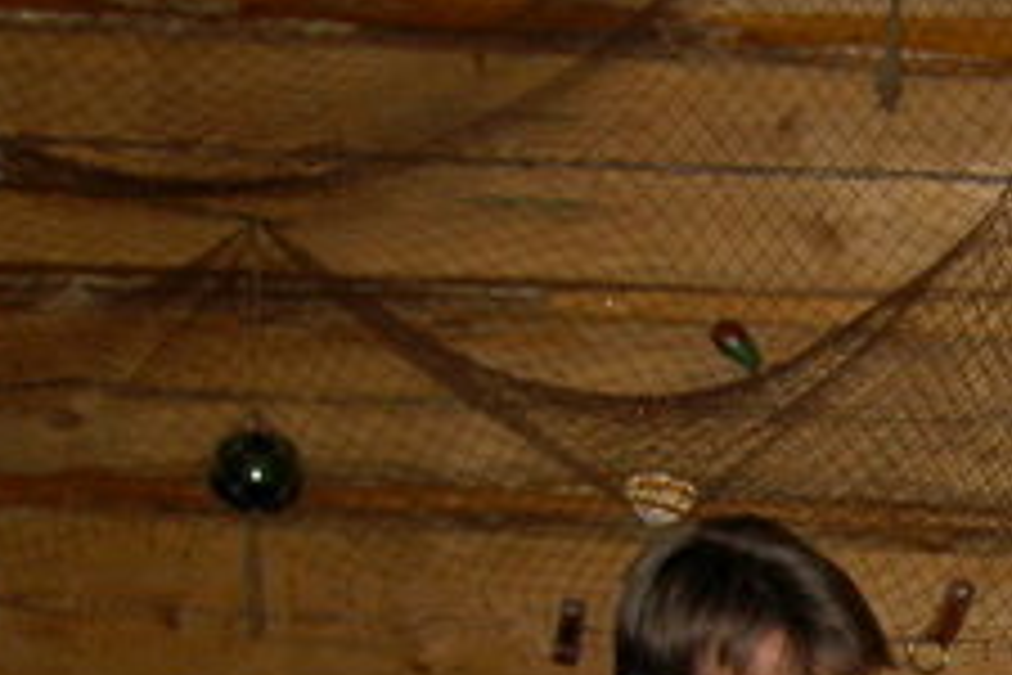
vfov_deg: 12.0
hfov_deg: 17.1
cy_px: 911
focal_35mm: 110
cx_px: 1453
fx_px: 3092
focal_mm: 5.6
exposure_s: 1/60
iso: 100
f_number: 2.8
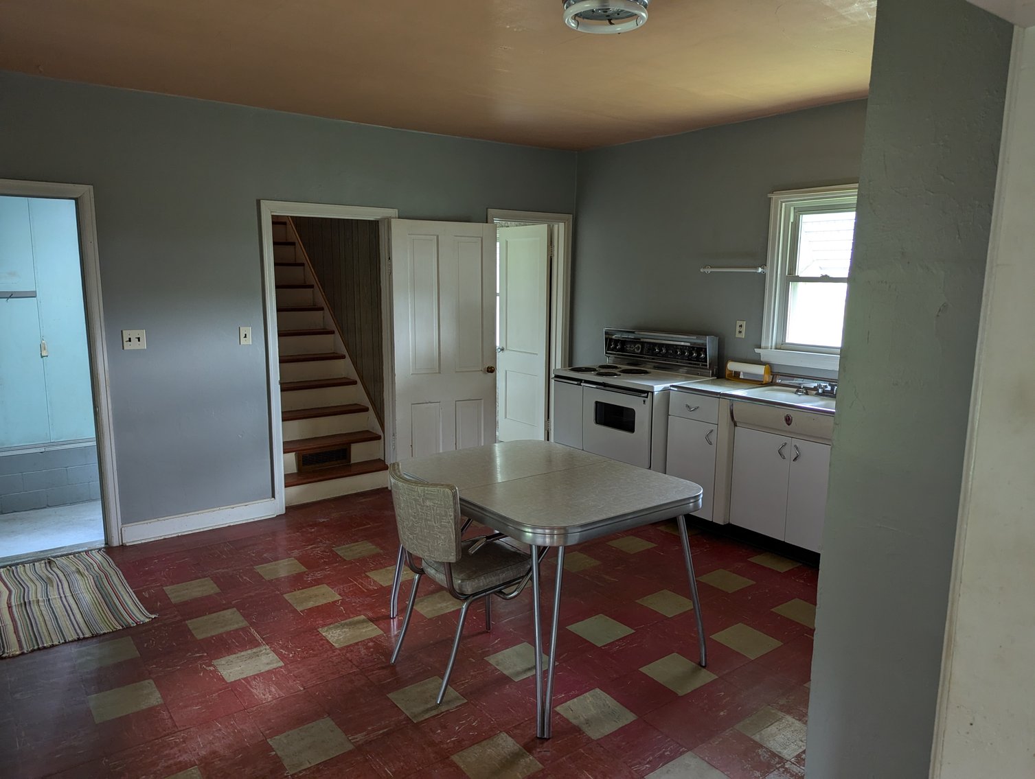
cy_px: 390
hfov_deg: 71.5
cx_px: 518
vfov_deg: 56.9
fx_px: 719
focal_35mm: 24
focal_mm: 6.81
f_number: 1.85
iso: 143
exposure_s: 1/29.7
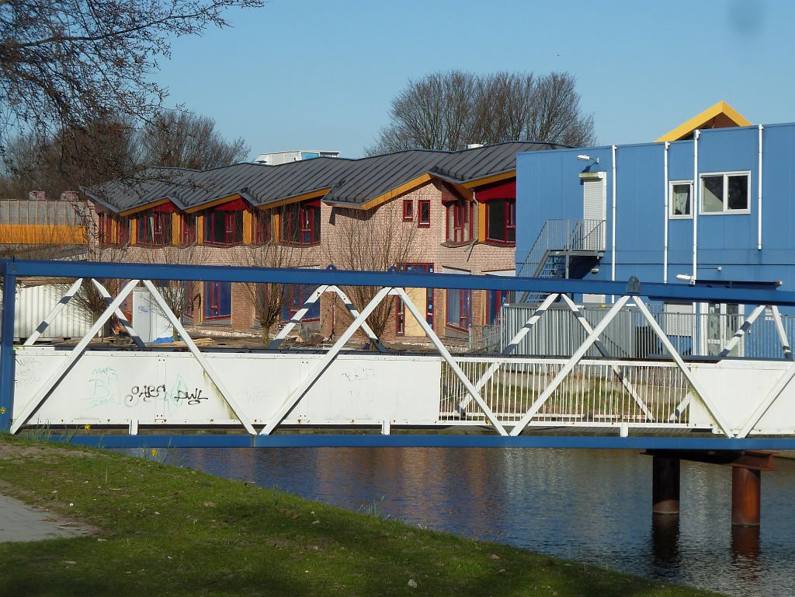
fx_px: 2549
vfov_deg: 13.3
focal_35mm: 111
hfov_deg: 17.7
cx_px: 398
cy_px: 298
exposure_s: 1/500
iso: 80
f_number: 5.6
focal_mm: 18.2
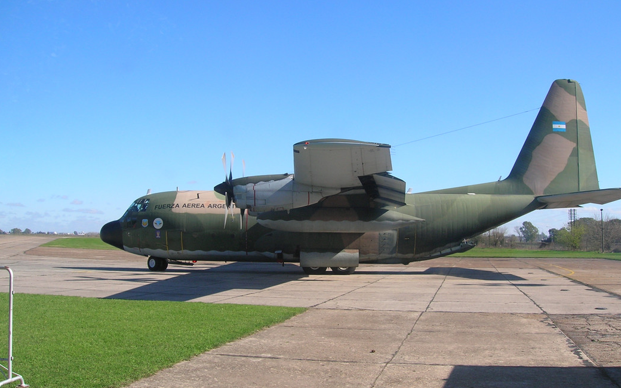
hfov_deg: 52.7
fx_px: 626
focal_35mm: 37
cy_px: 195
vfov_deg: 34.4
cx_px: 307
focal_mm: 5.7
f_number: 4.9
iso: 50
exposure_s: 1/247
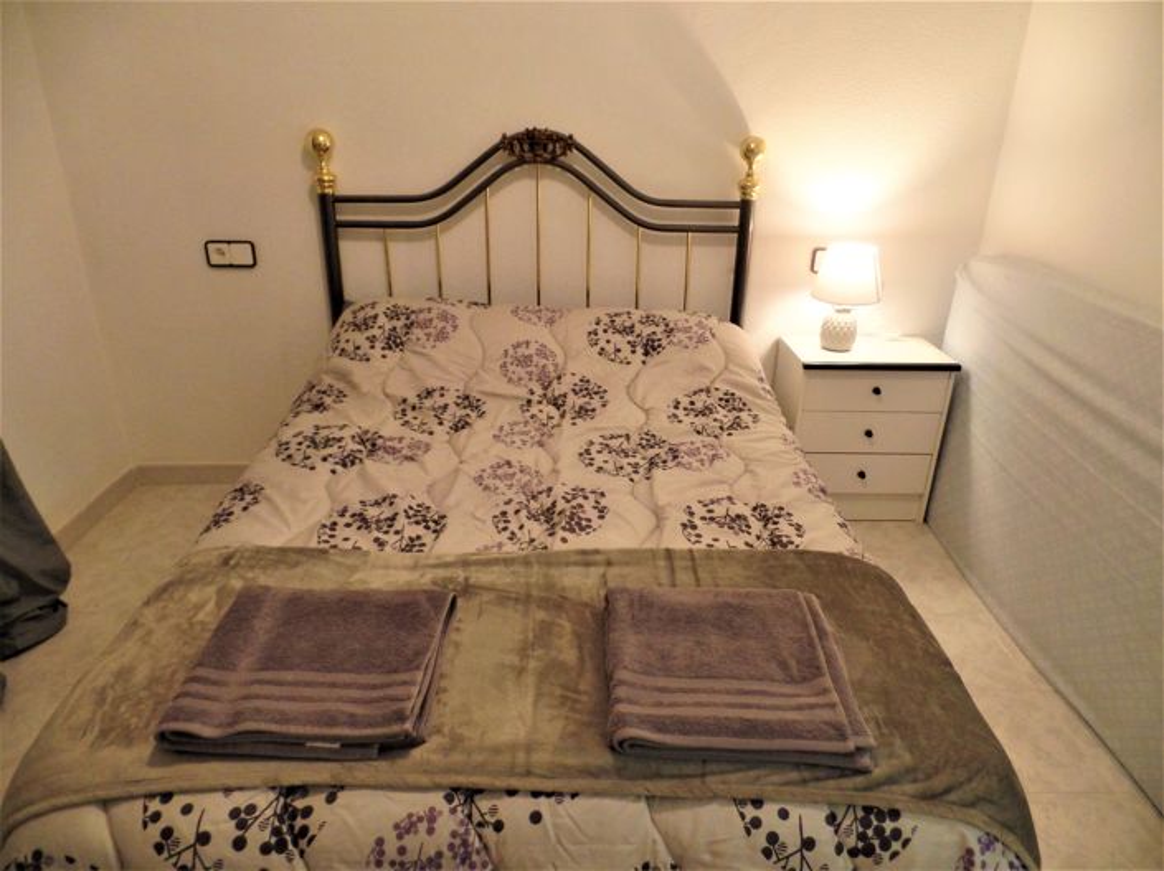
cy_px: 436
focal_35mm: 23
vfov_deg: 58.8
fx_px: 773
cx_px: 582
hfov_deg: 74.0
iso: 320
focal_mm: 4.1
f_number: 2.8
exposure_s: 1/30
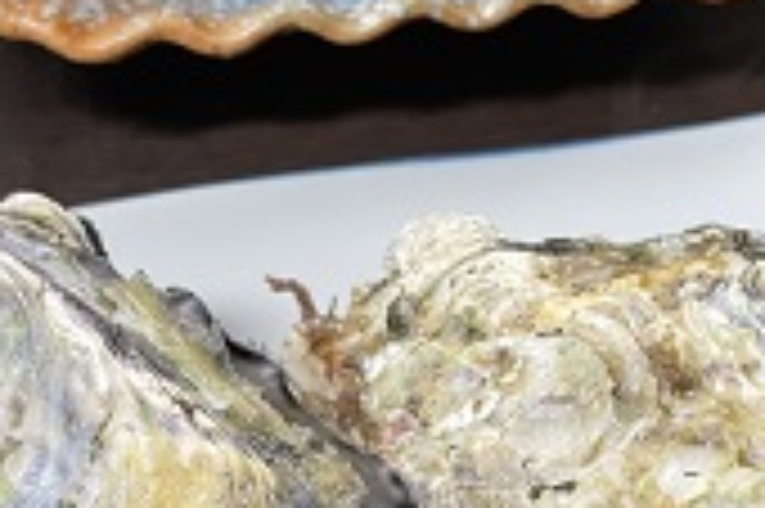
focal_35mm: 67
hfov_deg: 30.1
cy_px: 470
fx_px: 1422
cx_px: 387
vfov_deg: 19.8
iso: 160
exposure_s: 1/60
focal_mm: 4.2
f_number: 1.6
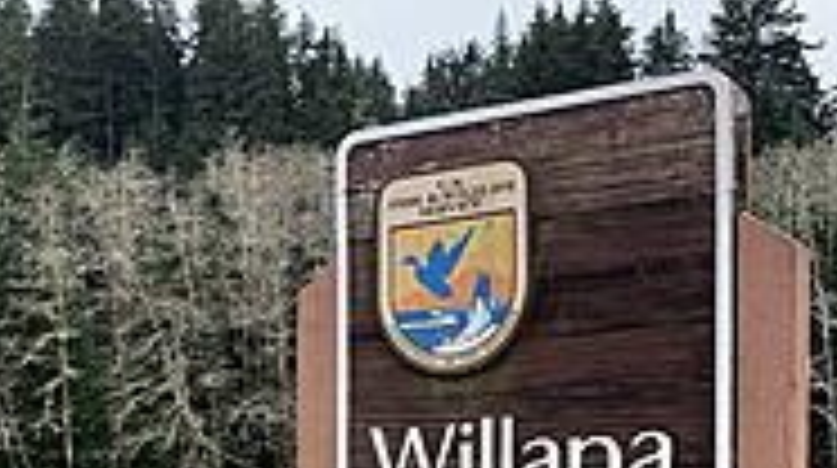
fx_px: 1352
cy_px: 598
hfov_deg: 33.4
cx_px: 162
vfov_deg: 18.4
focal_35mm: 61
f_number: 1.8
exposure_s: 1/331
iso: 25
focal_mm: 4.25
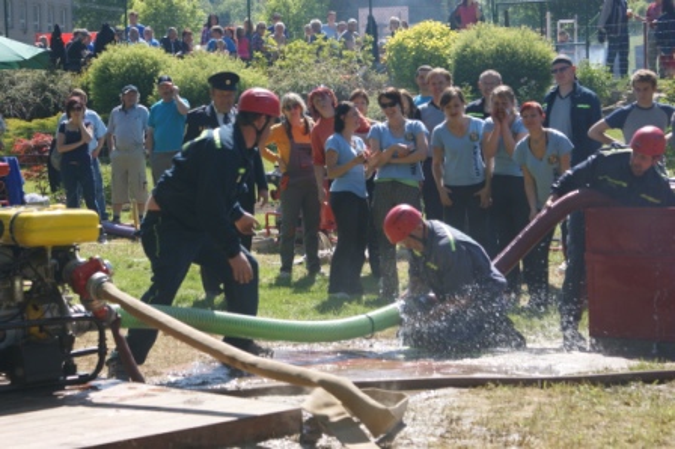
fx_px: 1967
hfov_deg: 19.5
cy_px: 224
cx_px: 338
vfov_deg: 13.0
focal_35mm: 105
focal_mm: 70
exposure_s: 1/250
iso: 100
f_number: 5.6
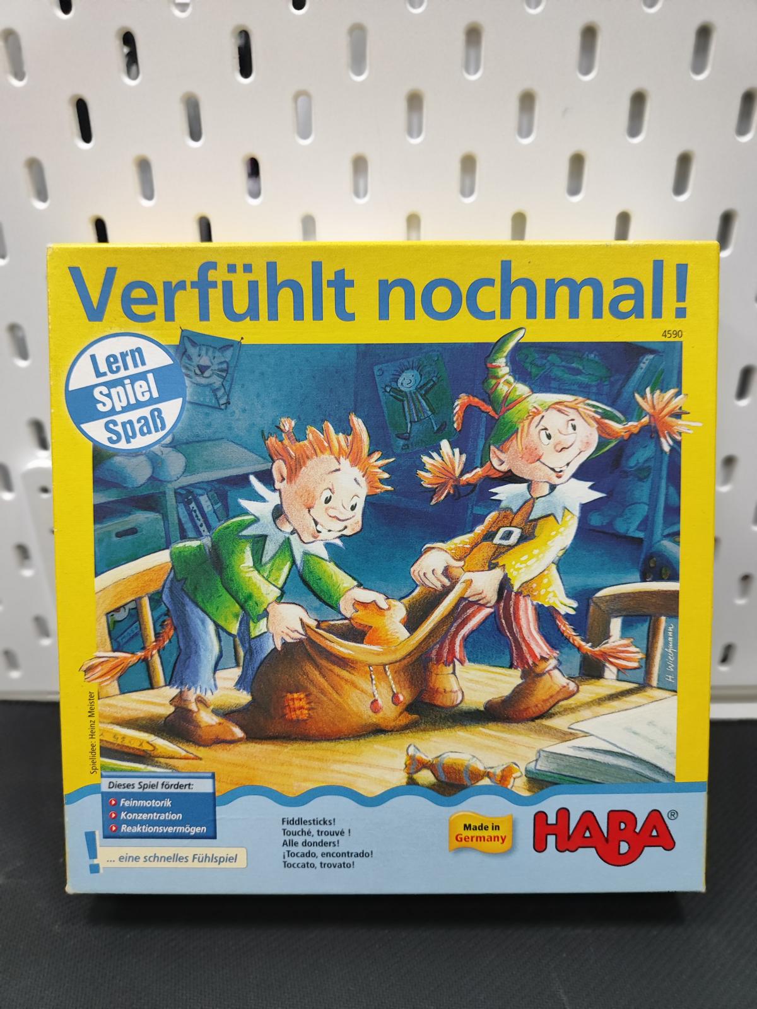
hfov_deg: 58.9
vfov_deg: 73.9
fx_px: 671
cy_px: 504
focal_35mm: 23
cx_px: 378
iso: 1057
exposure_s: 1/100
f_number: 1.88
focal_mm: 5.59
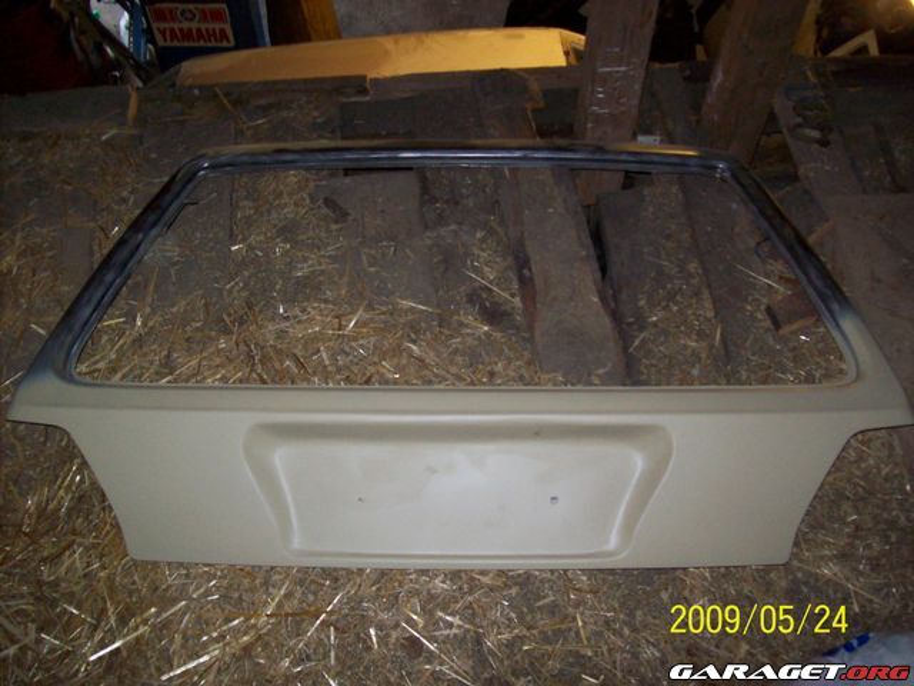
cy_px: 343
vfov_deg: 39.7
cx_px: 457
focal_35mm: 36
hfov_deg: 51.4
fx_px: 951
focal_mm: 6
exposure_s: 1/64
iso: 200
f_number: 2.7
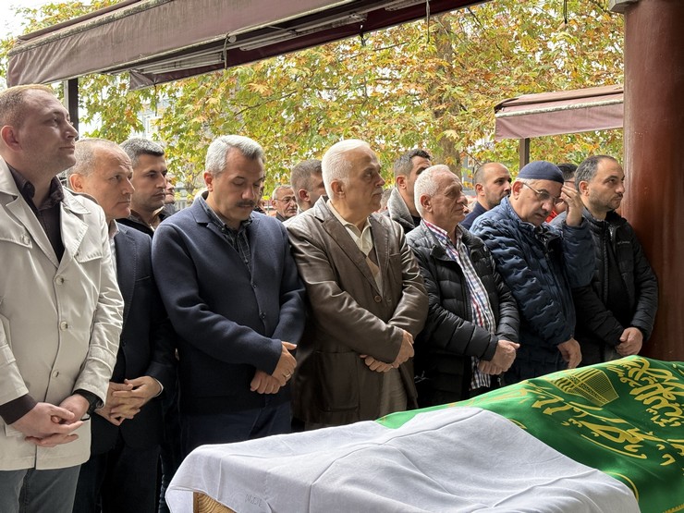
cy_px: 256
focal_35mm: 48
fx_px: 948
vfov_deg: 30.3
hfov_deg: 39.7
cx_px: 342
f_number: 1.78
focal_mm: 6.76
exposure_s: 1/60
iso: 200
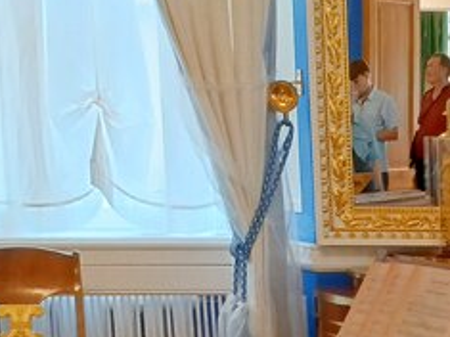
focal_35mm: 109
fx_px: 1416
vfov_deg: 12.8
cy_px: 528
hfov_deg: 16.6
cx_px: 659
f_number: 1.6
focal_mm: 4.09
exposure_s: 1/30
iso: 314
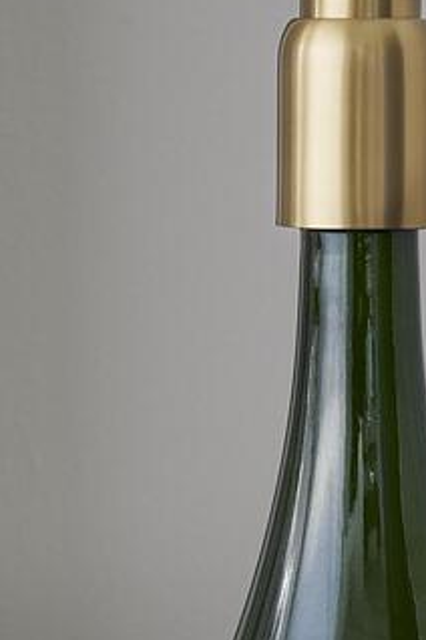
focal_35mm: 232
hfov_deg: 5.9
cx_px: 161
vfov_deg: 8.8
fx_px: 4118
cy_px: 43
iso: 100
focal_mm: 85
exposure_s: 1.6
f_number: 9
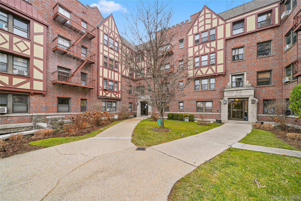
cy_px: 100
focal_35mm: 12
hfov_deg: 112.6
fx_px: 100
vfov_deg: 90.0
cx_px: 150
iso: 640
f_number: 8
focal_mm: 12
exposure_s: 1/80
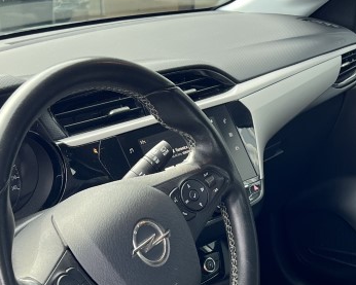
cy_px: 312
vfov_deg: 19.6
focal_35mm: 75
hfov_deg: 25.4
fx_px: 790
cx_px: 195
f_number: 1.5
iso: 64
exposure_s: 1/160
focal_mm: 5.7
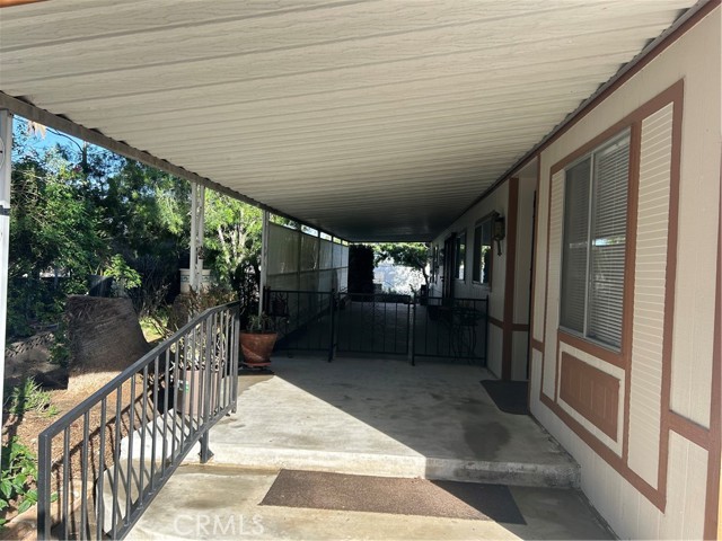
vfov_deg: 53.1
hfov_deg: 67.3
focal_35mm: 26
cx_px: 361
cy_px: 270
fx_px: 542
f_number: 1.5
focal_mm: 5.7
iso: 50
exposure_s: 1/797
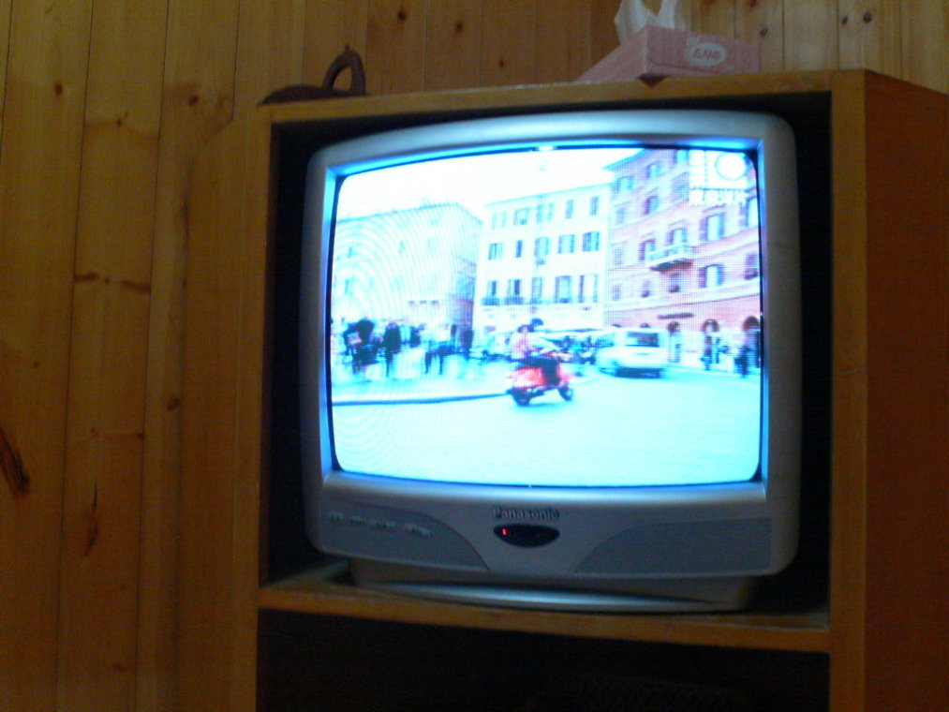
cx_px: 474
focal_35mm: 34
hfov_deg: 54.0
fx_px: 932
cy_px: 356
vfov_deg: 41.8
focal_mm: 6.3
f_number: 3.2
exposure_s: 1/15
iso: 200
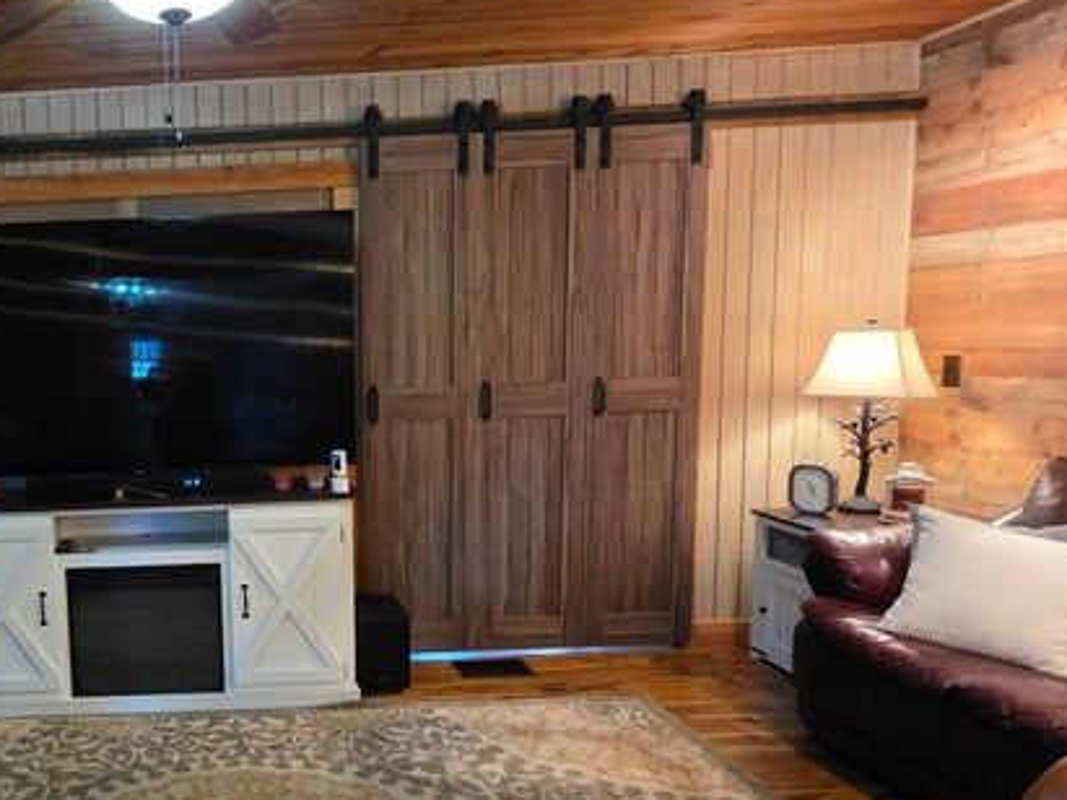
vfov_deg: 51.1
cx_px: 157
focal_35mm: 27
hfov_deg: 58.3
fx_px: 832
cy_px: 460
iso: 800
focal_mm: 2.2
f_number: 1.9
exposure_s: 1/60
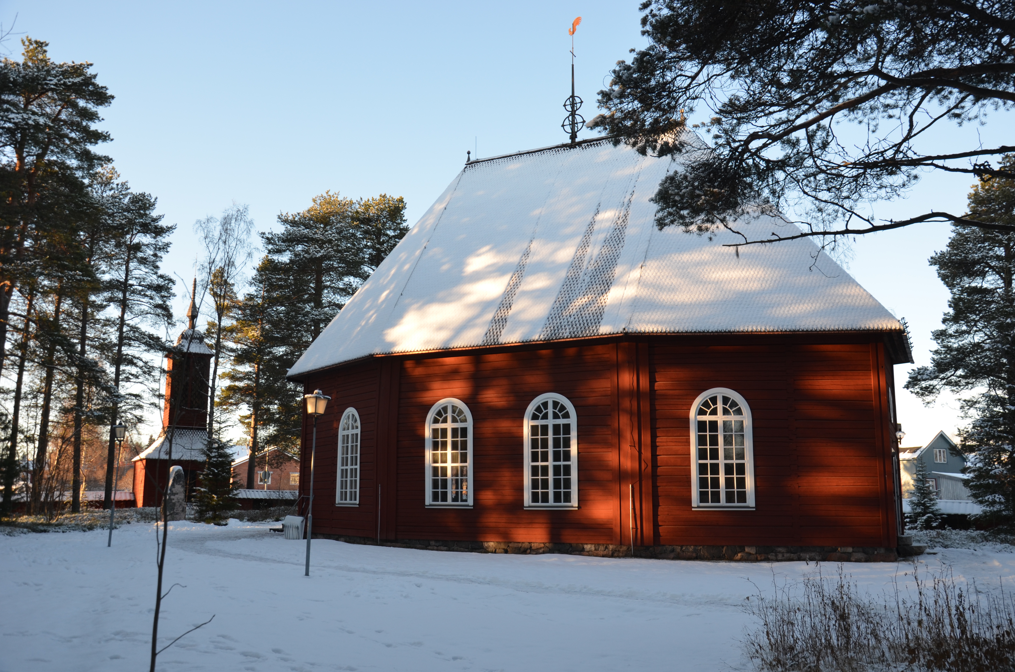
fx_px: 886
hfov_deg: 59.6
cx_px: 508
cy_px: 336
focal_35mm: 32
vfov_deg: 41.5
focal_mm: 21
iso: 200
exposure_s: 1/125
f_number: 5.6
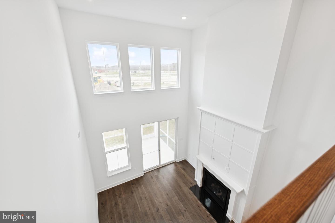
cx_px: 168
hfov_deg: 104.3
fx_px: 130
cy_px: 112
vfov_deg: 81.2
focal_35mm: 14
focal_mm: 14
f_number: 8
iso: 100
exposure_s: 1/30
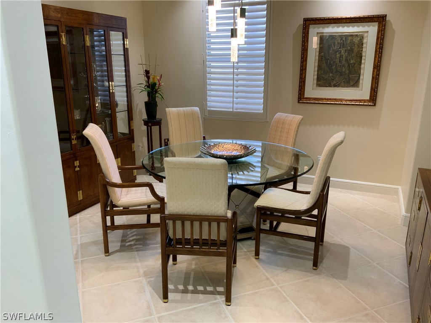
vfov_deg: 48.2
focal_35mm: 29
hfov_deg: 61.7
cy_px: 162
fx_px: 361
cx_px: 216
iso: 64
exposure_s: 1/60
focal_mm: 3
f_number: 1.8
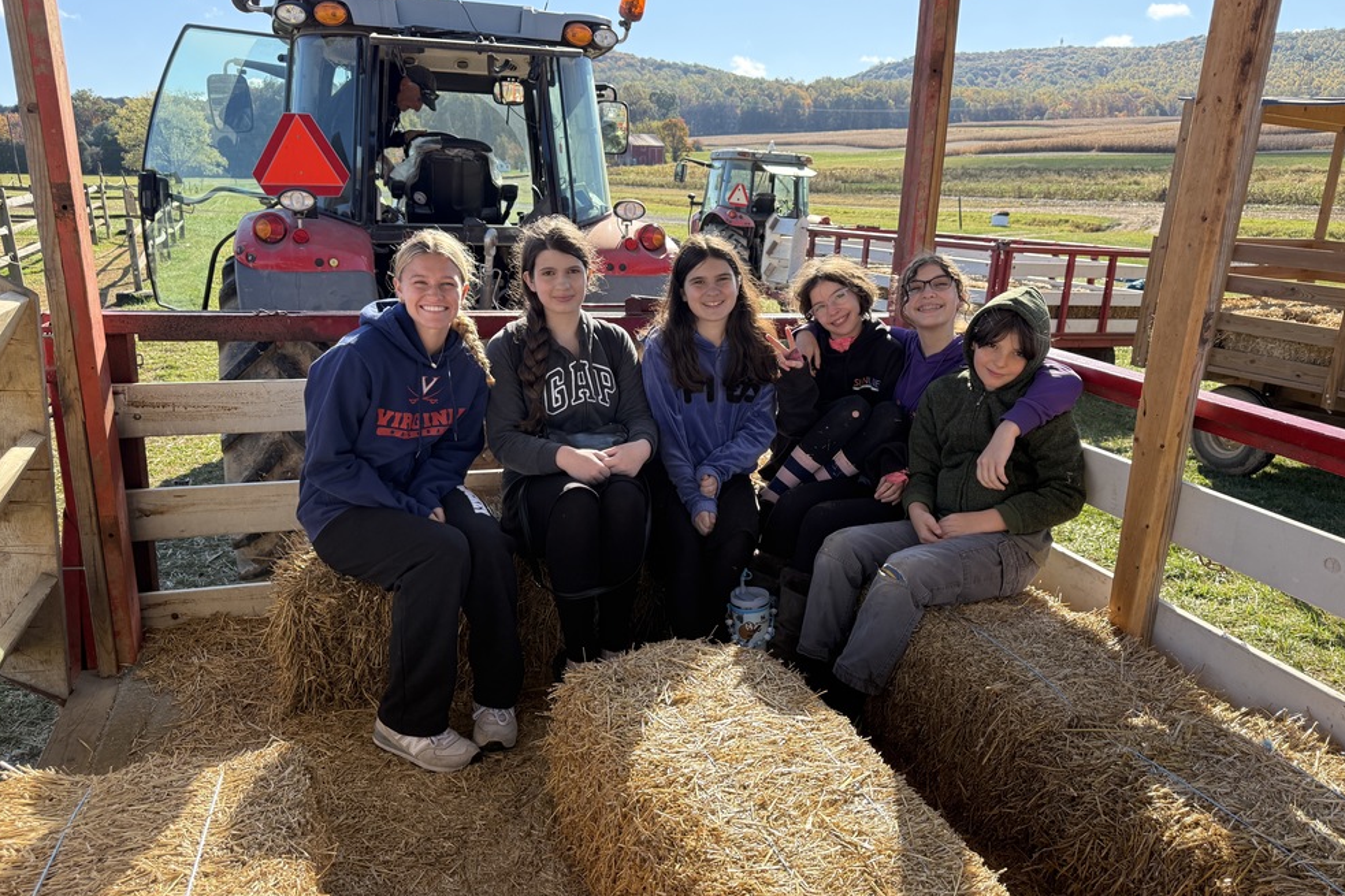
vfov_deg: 49.5
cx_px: 699
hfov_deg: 69.4
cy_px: 442
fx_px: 971
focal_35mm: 26
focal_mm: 6.76
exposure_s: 1/1361
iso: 100
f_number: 1.78
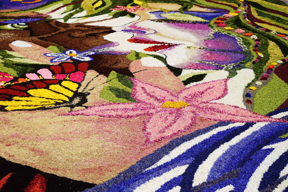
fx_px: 623
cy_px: 96
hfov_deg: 26.0
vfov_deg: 17.5
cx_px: 144
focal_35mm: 78
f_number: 8
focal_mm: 52
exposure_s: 1/250
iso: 200
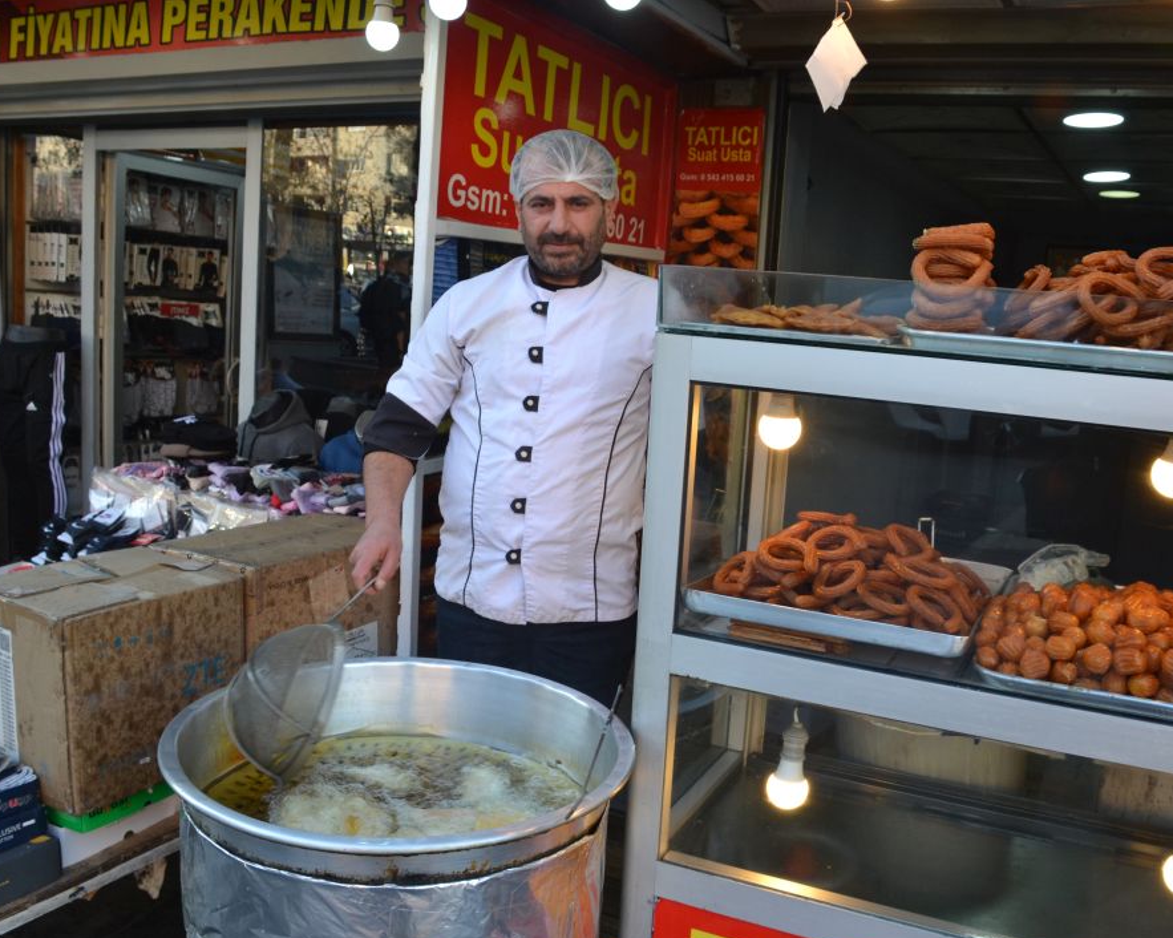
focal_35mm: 31
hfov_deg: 57.0
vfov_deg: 47.1
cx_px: 658
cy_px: 477
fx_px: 1076
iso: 400
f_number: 5
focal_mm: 18
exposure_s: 1/100
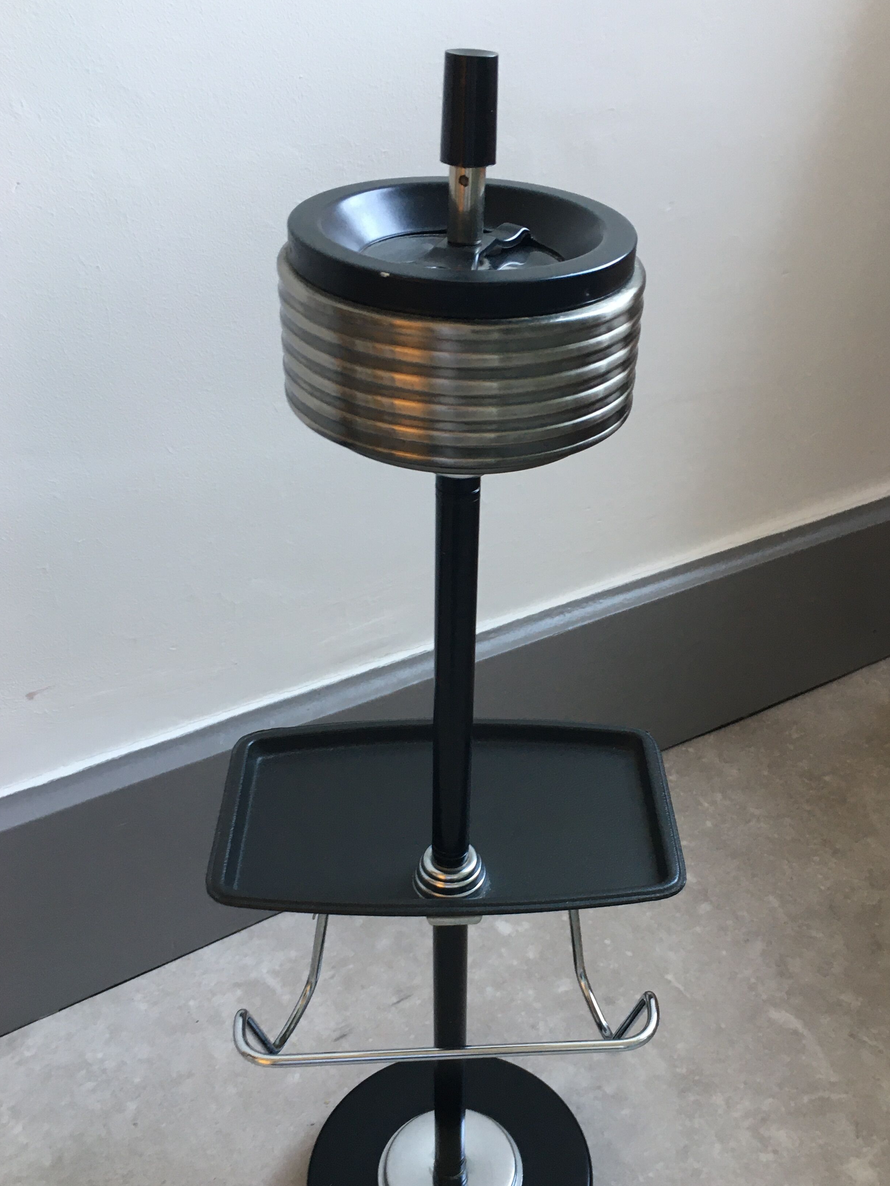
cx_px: 509
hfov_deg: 39.6
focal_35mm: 36
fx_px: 1234
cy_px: 657
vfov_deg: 51.3
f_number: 2.2
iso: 80
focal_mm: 4.15
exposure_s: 1/33
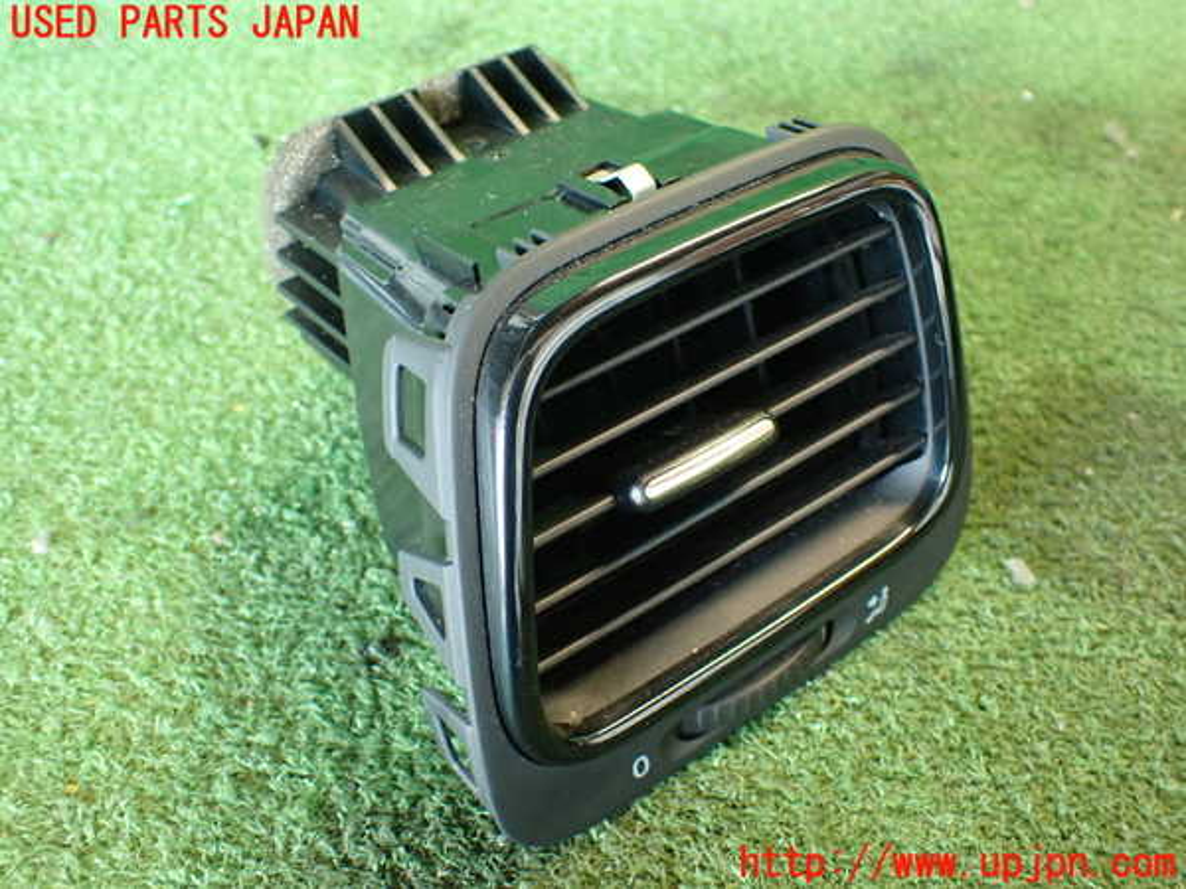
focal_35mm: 32
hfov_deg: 56.8
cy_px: 444
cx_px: 593
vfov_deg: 44.2
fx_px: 1096
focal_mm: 5.79
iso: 500
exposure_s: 1/30
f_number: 2.4
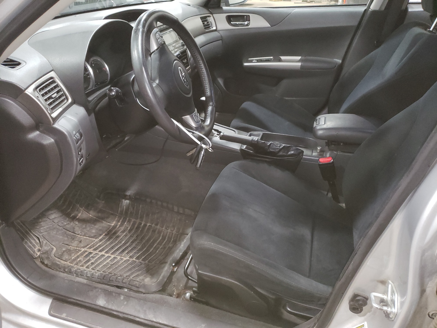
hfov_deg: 67.3
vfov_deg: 53.1
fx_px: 328
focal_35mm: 26
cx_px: 218
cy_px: 164
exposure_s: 1/24
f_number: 1.5
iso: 524
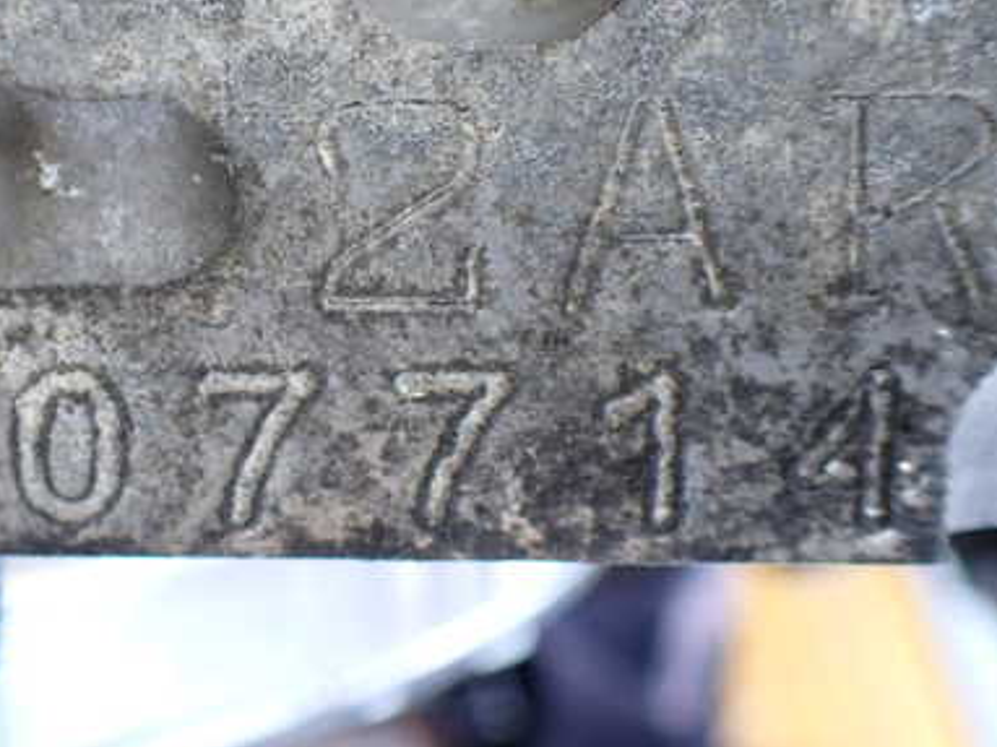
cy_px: 292
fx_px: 1353
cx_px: 297
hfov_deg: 39.7
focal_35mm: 47
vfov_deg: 30.8
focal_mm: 5.4
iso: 200
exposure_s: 1/125
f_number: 2.3
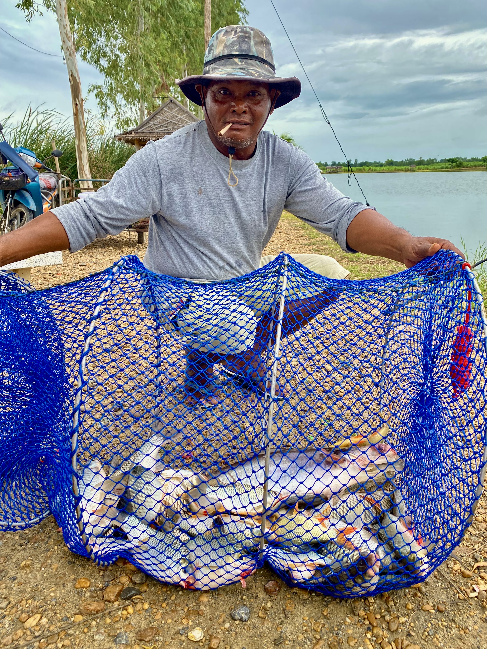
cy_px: 324
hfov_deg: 53.1
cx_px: 244
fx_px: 488
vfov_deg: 67.3
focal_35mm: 26
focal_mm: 4.25
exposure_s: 1/585
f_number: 1.8
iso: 32
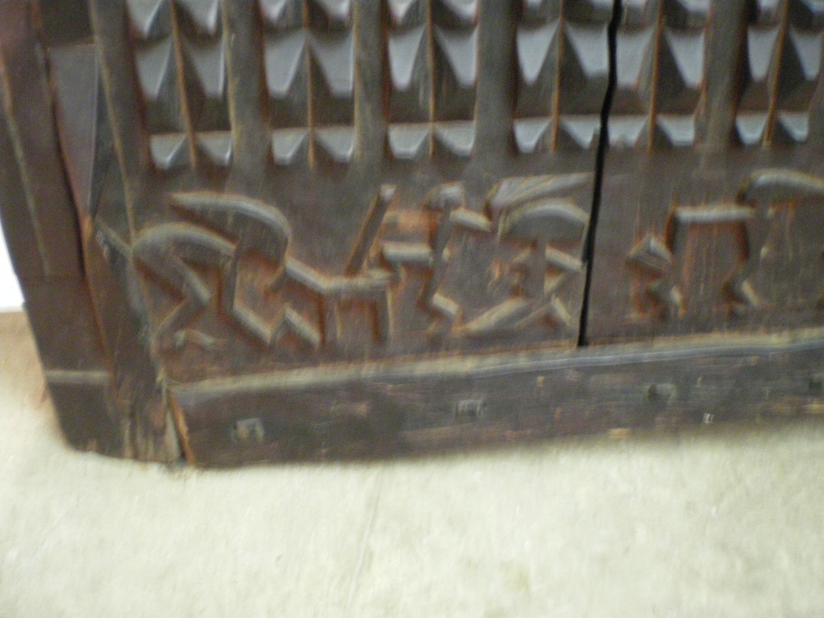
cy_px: 309
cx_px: 412
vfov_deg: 39.7
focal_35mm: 36
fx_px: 857
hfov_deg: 51.4
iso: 800
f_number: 3.1
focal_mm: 6.3
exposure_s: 1/4
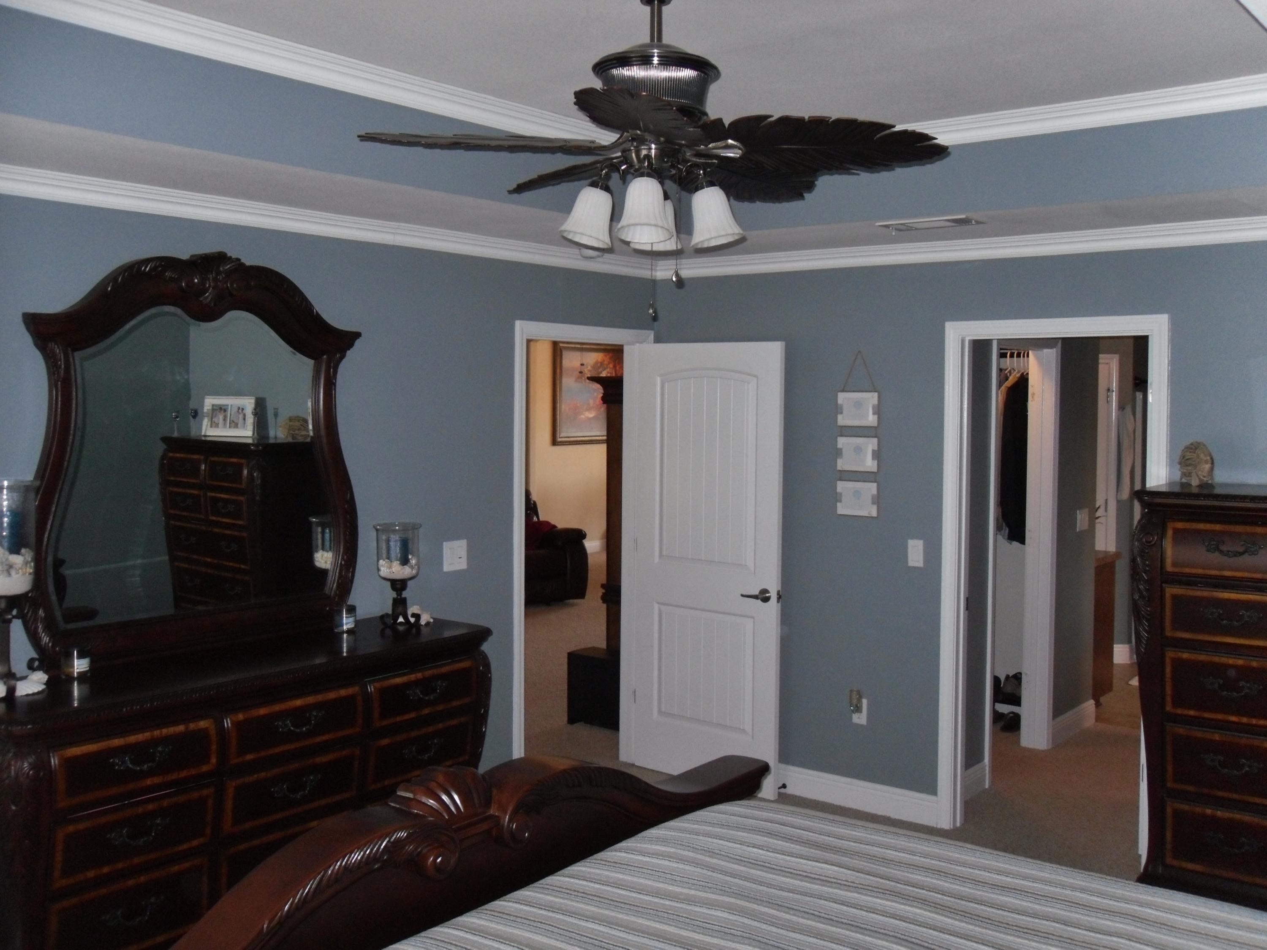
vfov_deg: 32.2
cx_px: 634
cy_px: 475
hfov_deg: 42.1
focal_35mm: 45
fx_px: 1647
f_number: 3.5
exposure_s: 1/45
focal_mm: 6.3
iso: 400
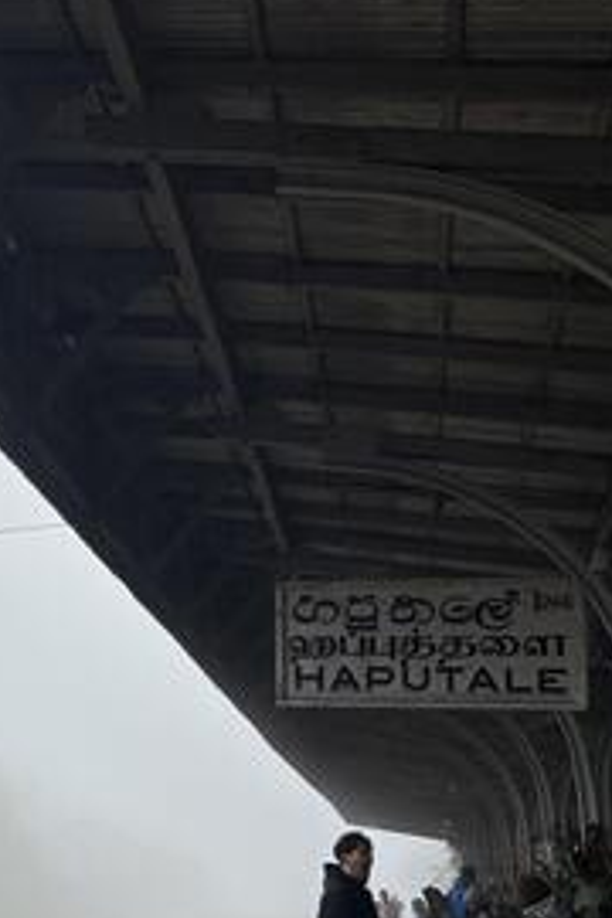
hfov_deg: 17.8
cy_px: 597
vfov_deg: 28.7
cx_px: -248
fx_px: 1785
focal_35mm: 70
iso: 50
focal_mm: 5.96
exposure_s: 1/3205
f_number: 1.6
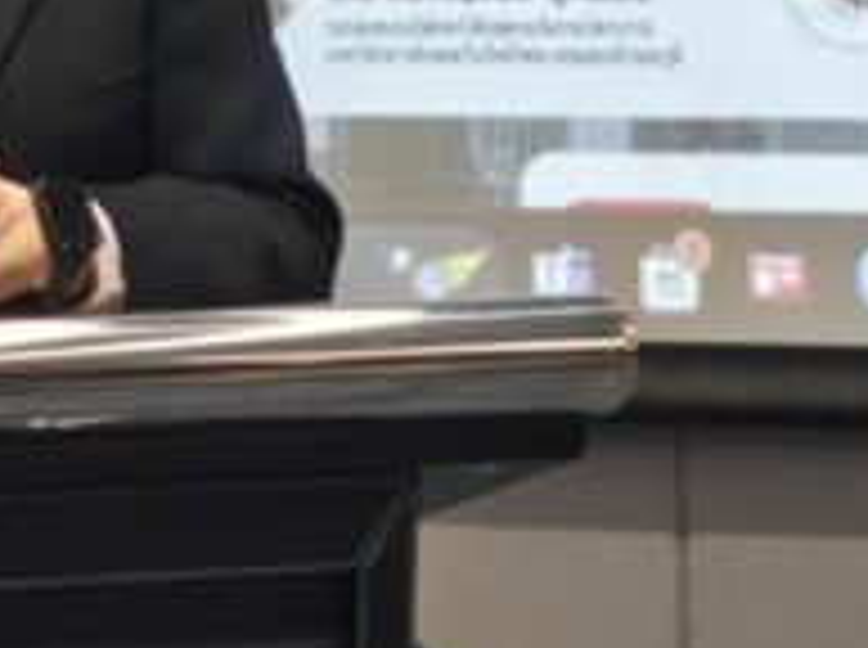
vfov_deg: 4.9
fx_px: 7483
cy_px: -261
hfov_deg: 6.6
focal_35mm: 299
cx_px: -297
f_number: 1.8
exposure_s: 1/100
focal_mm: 12.28
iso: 250
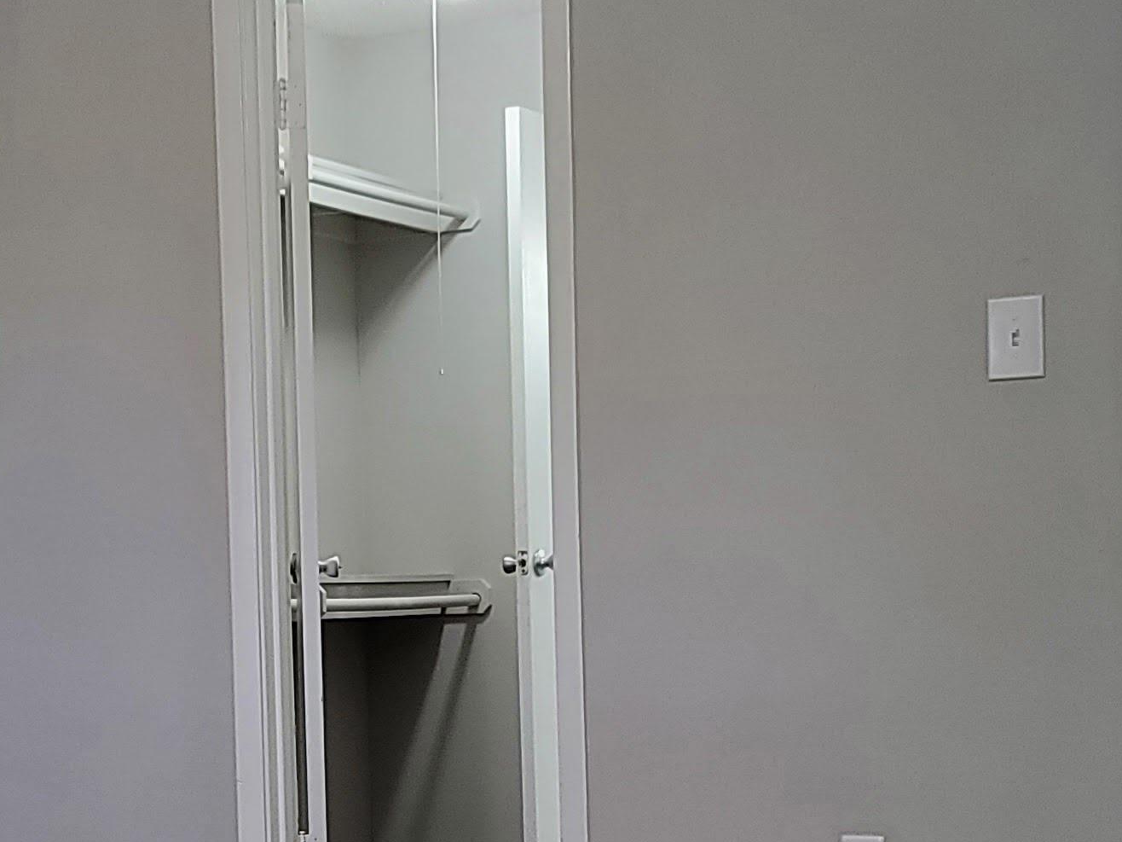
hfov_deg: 25.2
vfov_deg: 19.1
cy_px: 718
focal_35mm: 76
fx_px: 2463
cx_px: 198
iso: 320
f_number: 1.8
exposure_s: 1/39
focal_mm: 7
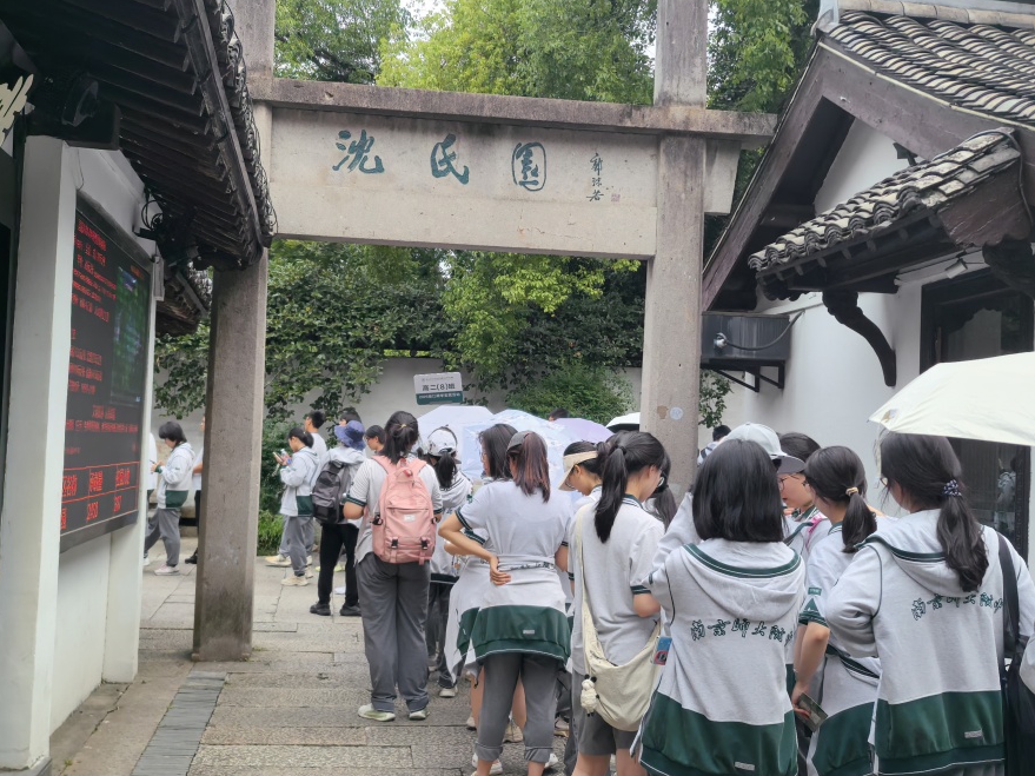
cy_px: 384
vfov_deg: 34.3
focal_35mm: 42
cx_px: 528
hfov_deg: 44.8
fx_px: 1256
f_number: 1.4
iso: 50
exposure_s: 1/2618
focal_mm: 5.75
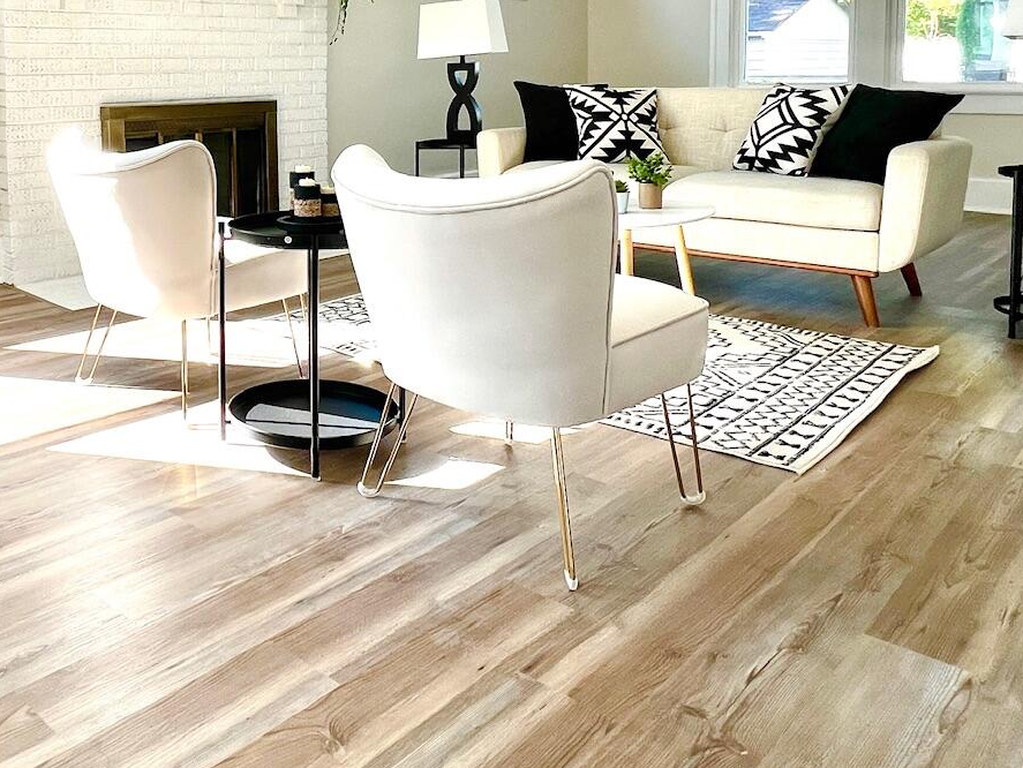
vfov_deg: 44.0
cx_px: 236
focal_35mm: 30
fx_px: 887
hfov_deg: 56.5
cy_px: 128
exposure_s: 1/129
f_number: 1.8
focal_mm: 1.57
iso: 32
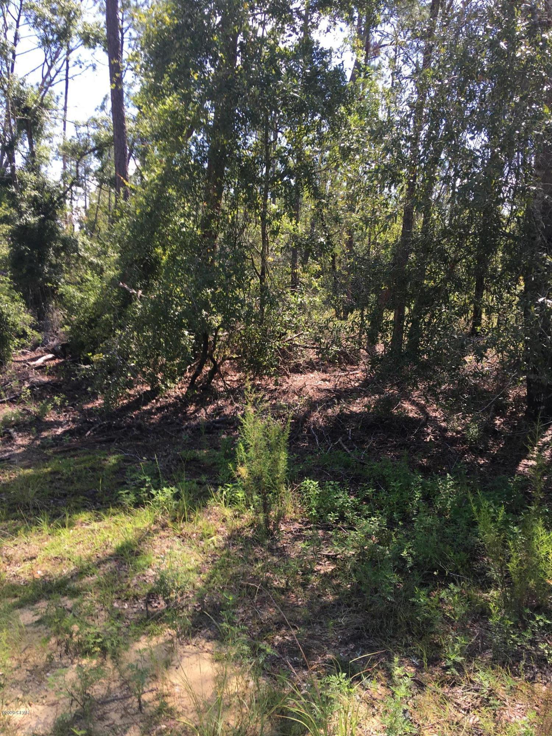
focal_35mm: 29
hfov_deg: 48.2
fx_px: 617
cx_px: 276
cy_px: 368
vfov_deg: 61.7
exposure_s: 1/320
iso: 25
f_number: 2.2
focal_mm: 4.15
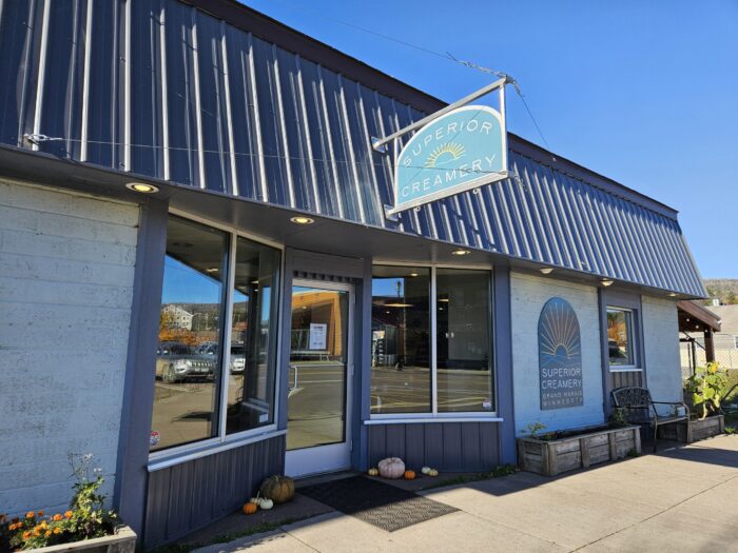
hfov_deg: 73.9
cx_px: 369
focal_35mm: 23
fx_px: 490
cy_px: 276
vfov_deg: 58.9
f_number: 1.8
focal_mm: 5.4
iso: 64
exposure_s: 1/2000
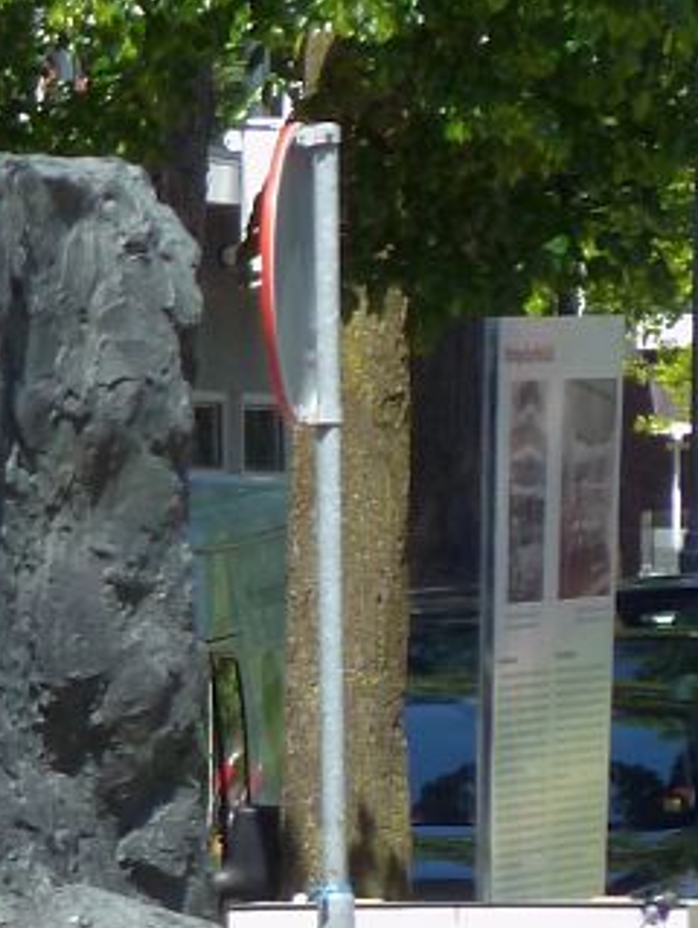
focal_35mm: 962
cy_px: 823
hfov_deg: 1.5
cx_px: -413
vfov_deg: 2.1
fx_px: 25812
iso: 160
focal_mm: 49.2
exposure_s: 1/320
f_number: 4.9
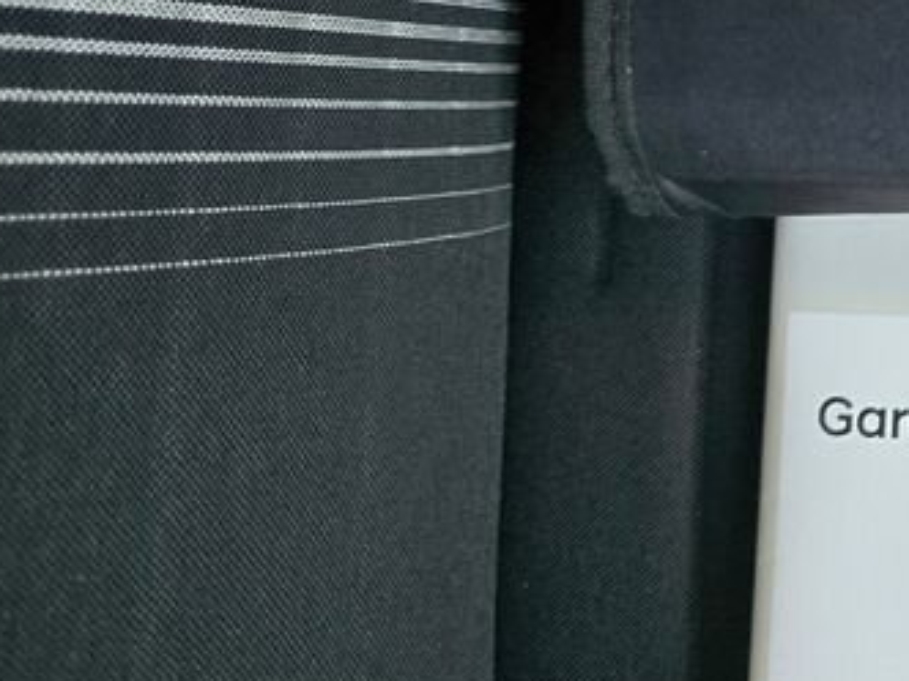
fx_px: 1864
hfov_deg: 22.5
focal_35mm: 71
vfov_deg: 20.2
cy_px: 19
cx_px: 1361
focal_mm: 6.3
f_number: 1.7
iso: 125
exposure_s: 1/180
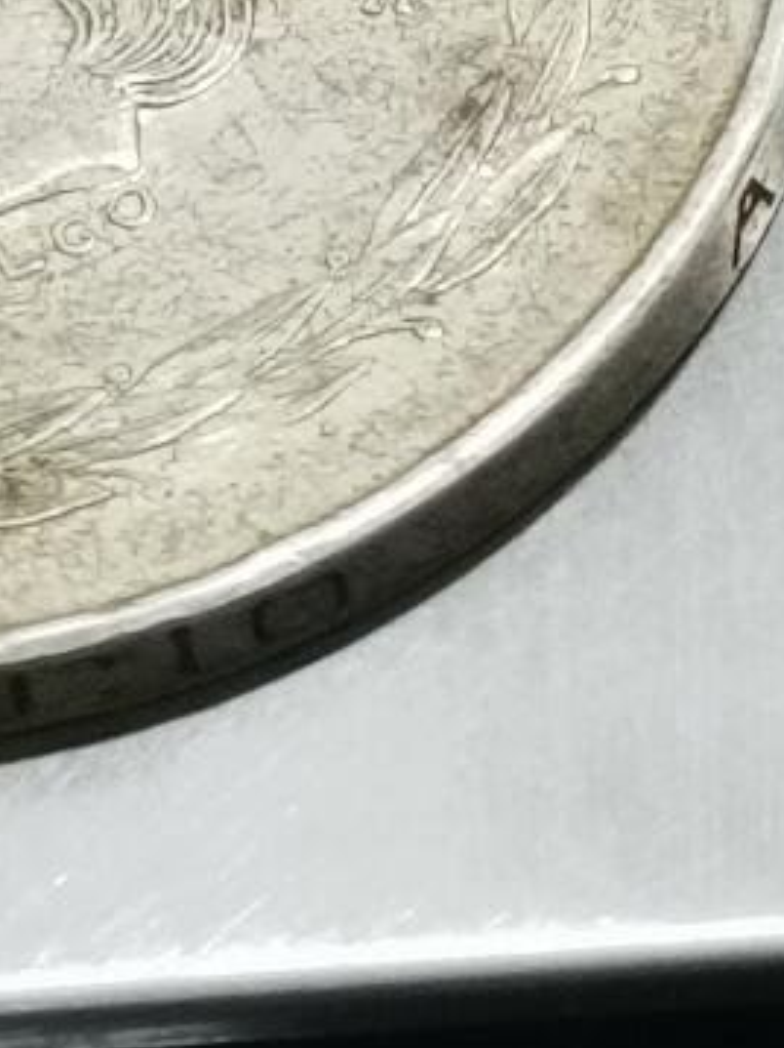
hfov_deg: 4.6
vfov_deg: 6.1
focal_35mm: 322
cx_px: 76
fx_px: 9735
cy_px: 3
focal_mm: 6.67
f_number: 1.9
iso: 200
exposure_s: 1/100
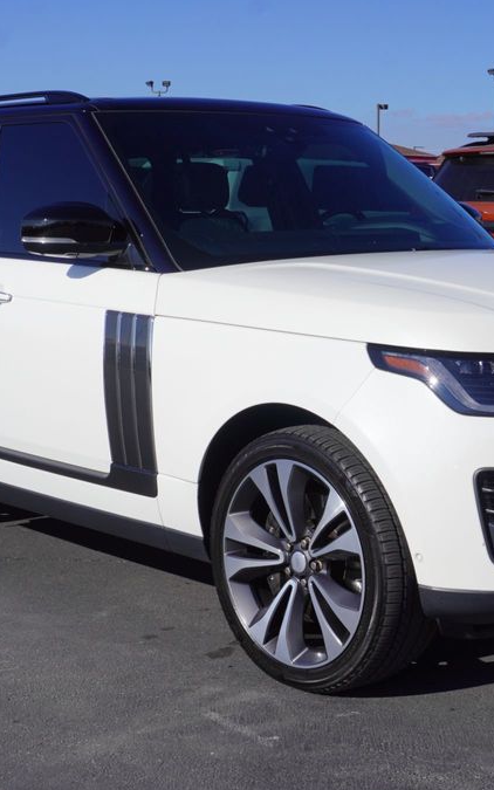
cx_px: 295
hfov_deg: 20.0
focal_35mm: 65
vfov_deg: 31.5
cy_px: 396
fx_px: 1400
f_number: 11
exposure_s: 1/320
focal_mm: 28
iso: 100
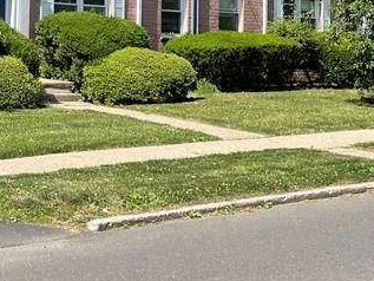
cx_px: -24
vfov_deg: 17.0
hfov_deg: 22.2
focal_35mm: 84
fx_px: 908
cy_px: -25
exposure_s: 1/2083
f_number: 1.6
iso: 32
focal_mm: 5.1
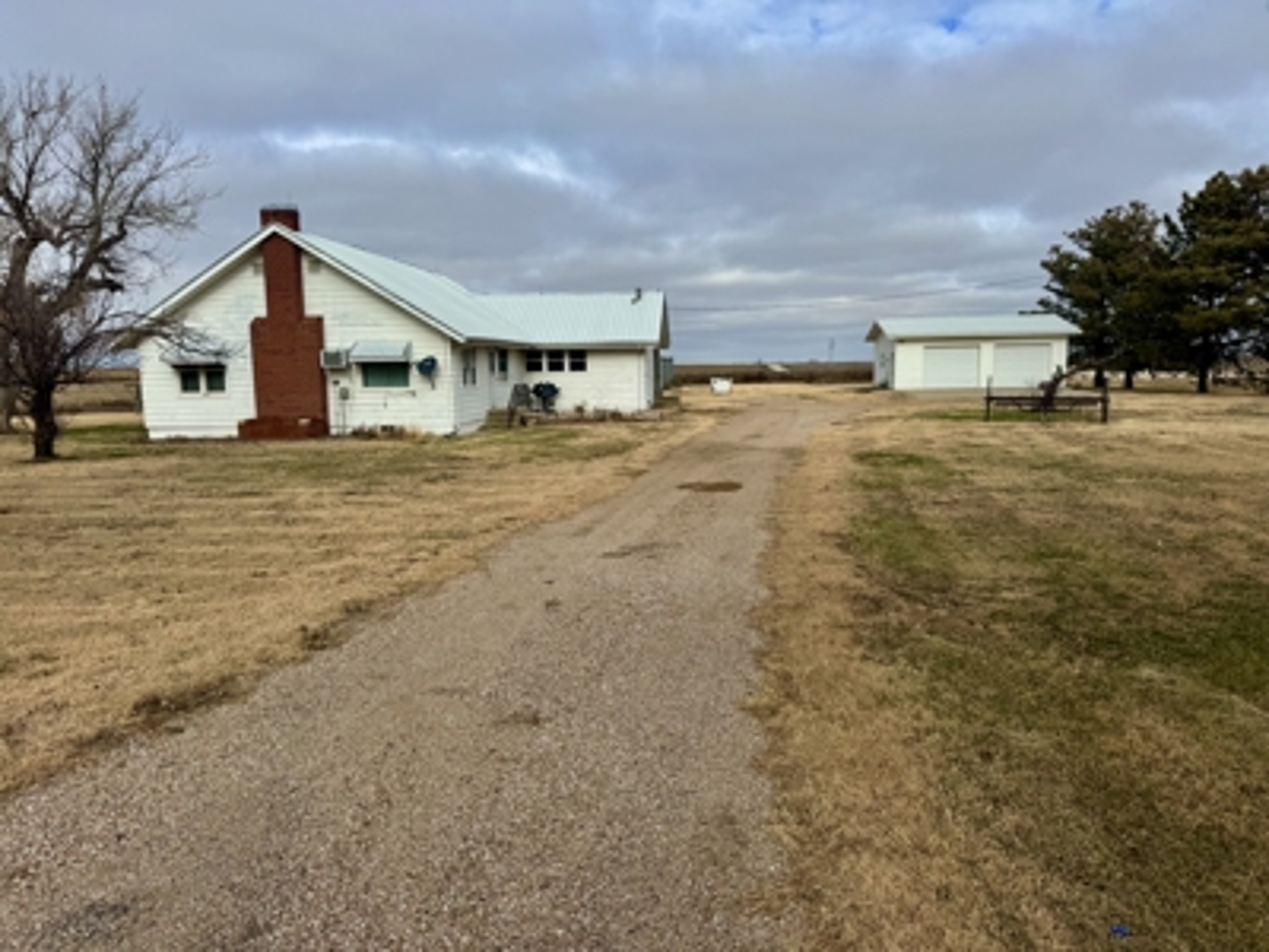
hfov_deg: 71.6
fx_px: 880
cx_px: 634
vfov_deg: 56.8
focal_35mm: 24
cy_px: 476
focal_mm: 6.76
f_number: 1.78
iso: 80
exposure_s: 1/4608
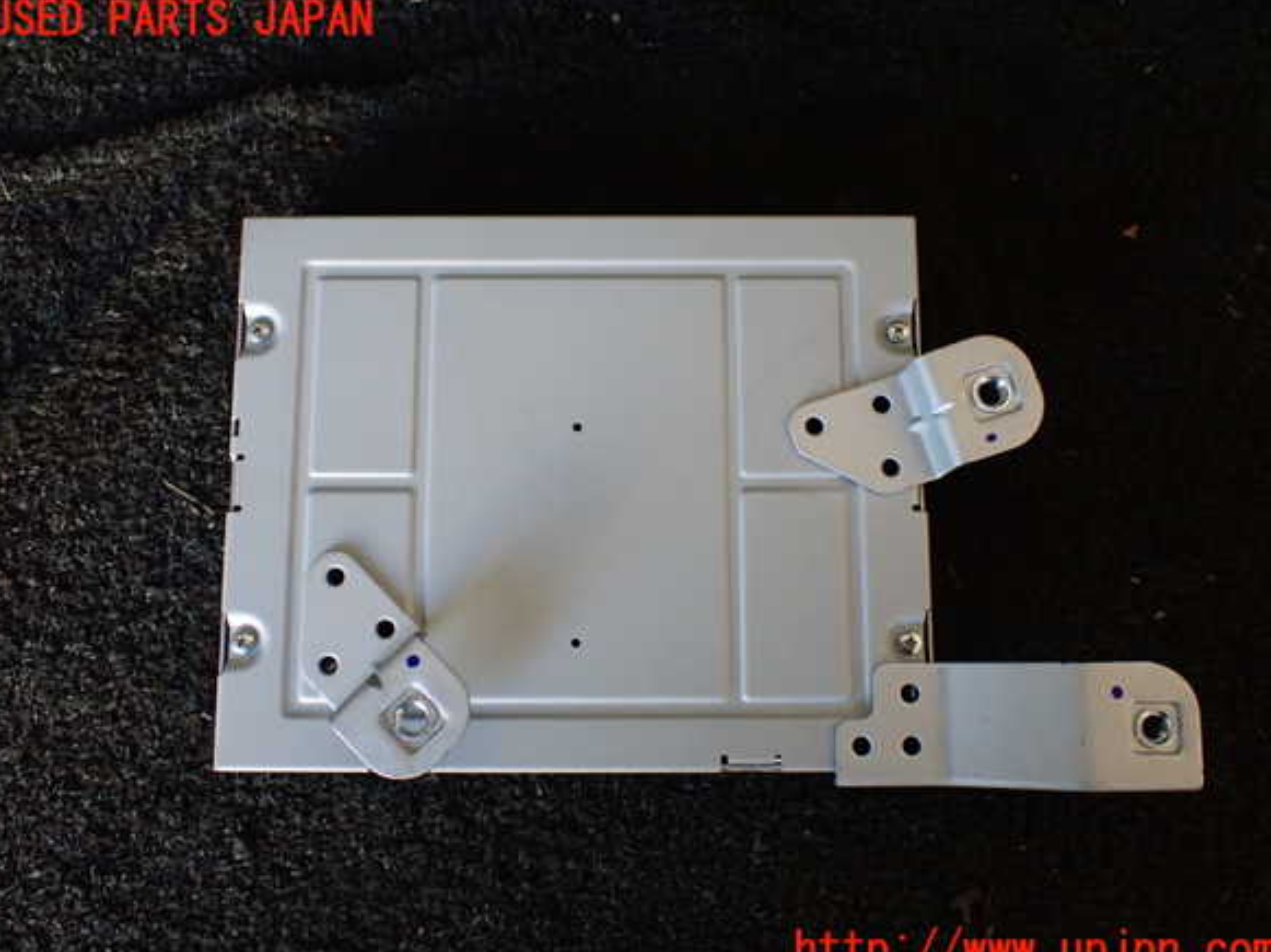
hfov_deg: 58.4
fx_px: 1138
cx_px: 632
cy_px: 486
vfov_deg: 45.4
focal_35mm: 31
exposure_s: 1/125
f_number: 2.3
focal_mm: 5.4
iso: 500
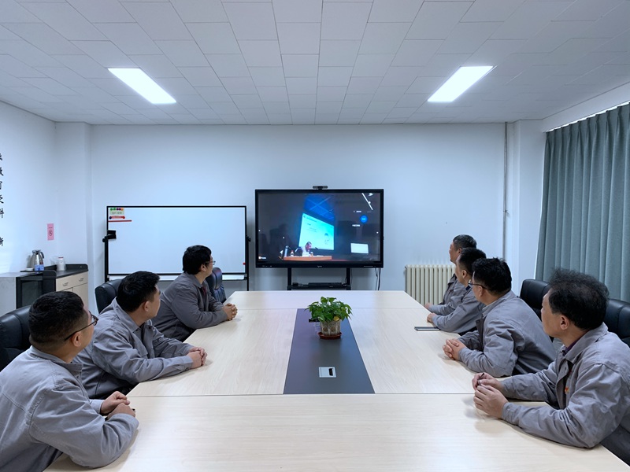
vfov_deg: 53.1
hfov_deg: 67.3
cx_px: 315
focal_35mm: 26
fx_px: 473
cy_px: 236
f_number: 1.8
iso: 80
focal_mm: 4.25
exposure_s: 1/60
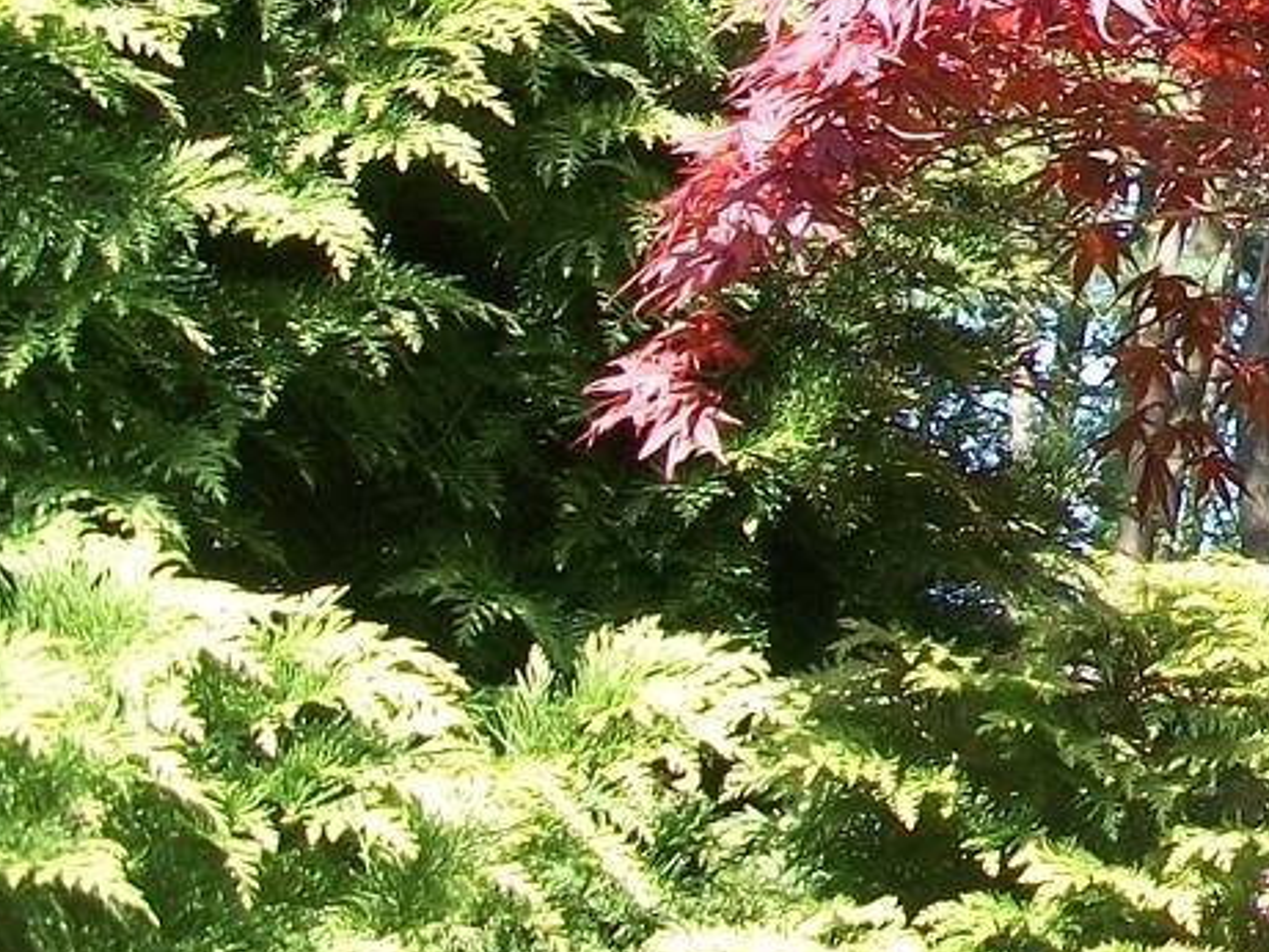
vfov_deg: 13.0
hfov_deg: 15.9
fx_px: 4070
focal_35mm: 111
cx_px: 2026
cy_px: -242
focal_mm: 5.7
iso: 80
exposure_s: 1/200
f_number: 2.9
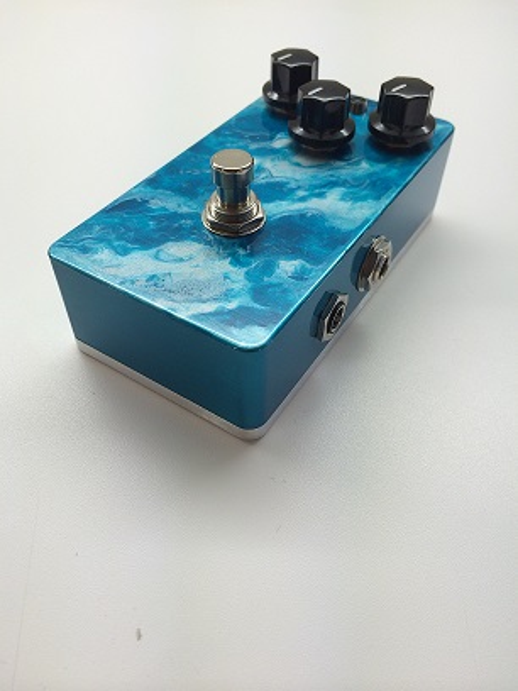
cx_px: 259
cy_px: 346
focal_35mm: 30
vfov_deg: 60.0
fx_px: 599
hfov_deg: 46.8
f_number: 2.2
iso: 50
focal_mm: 4.12
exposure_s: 1/120
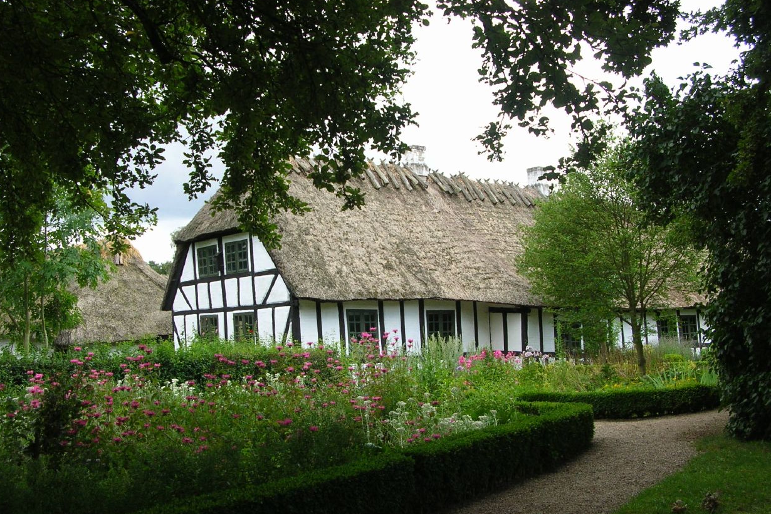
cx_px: 375
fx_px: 857
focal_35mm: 40
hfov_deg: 48.5
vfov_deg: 33.4
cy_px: 271
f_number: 2.9
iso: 50
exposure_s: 1/153
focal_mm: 6.2
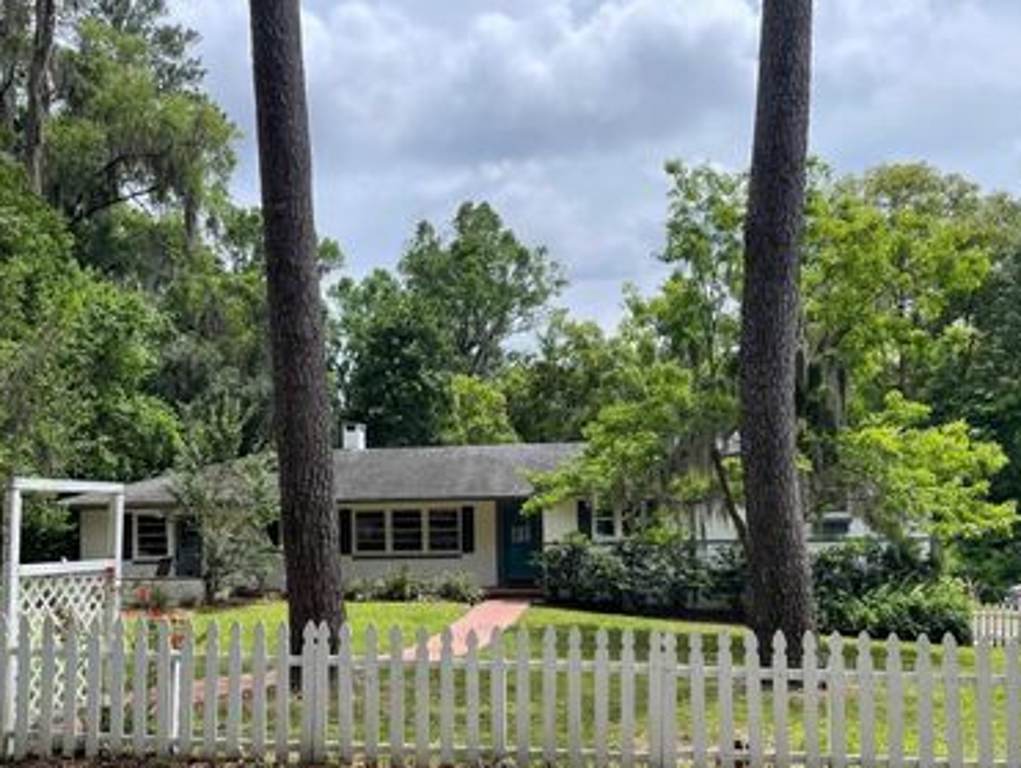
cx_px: 451
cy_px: 489
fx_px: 1033
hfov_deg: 52.5
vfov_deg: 40.4
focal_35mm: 35
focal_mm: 4.2
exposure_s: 1/2174
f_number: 1.6
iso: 32
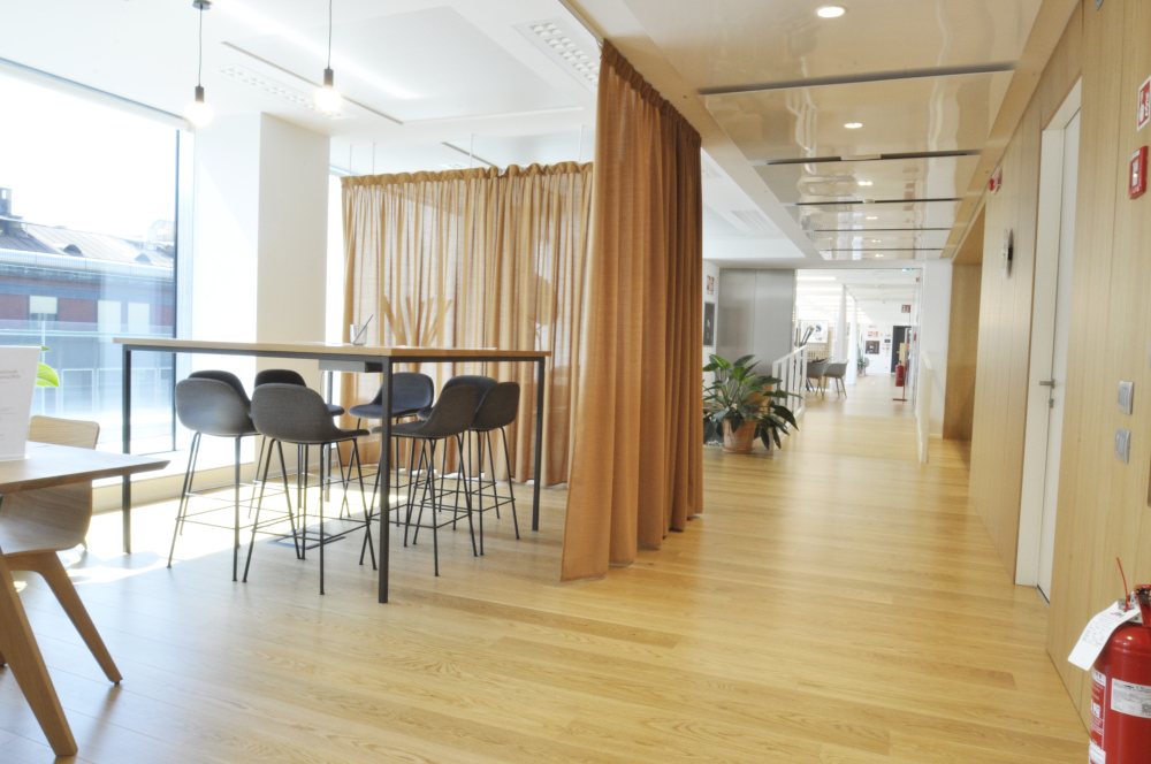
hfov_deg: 73.8
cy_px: 382
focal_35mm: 24
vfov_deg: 53.0
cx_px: 576
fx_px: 766
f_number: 22
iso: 640
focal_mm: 16
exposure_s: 1/4
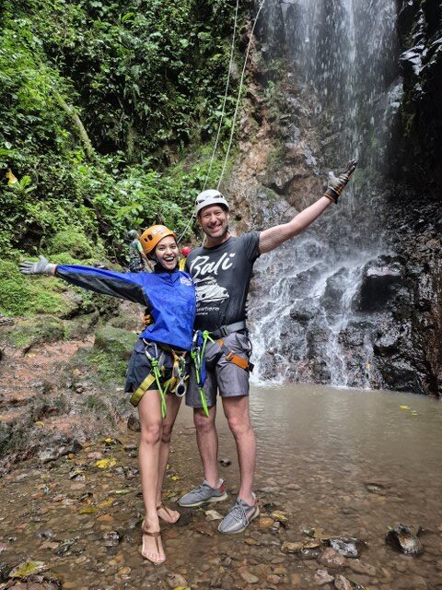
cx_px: 221
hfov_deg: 58.9
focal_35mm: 23
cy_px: 295
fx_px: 392
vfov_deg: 73.9
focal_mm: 5.4
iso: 1000
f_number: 1.8
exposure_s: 1/60
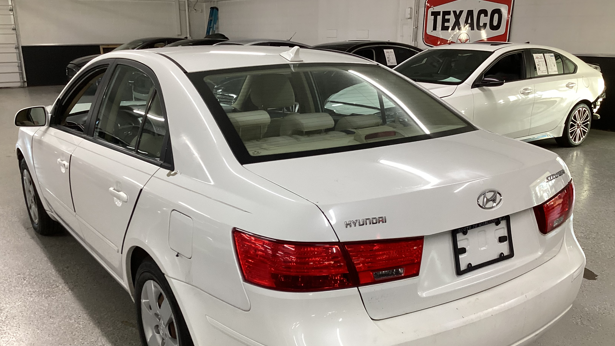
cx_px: 308
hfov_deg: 58.0
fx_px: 554
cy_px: 228
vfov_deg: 34.4
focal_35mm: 34
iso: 100
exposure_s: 1/50
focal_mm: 3.3
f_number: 2.4
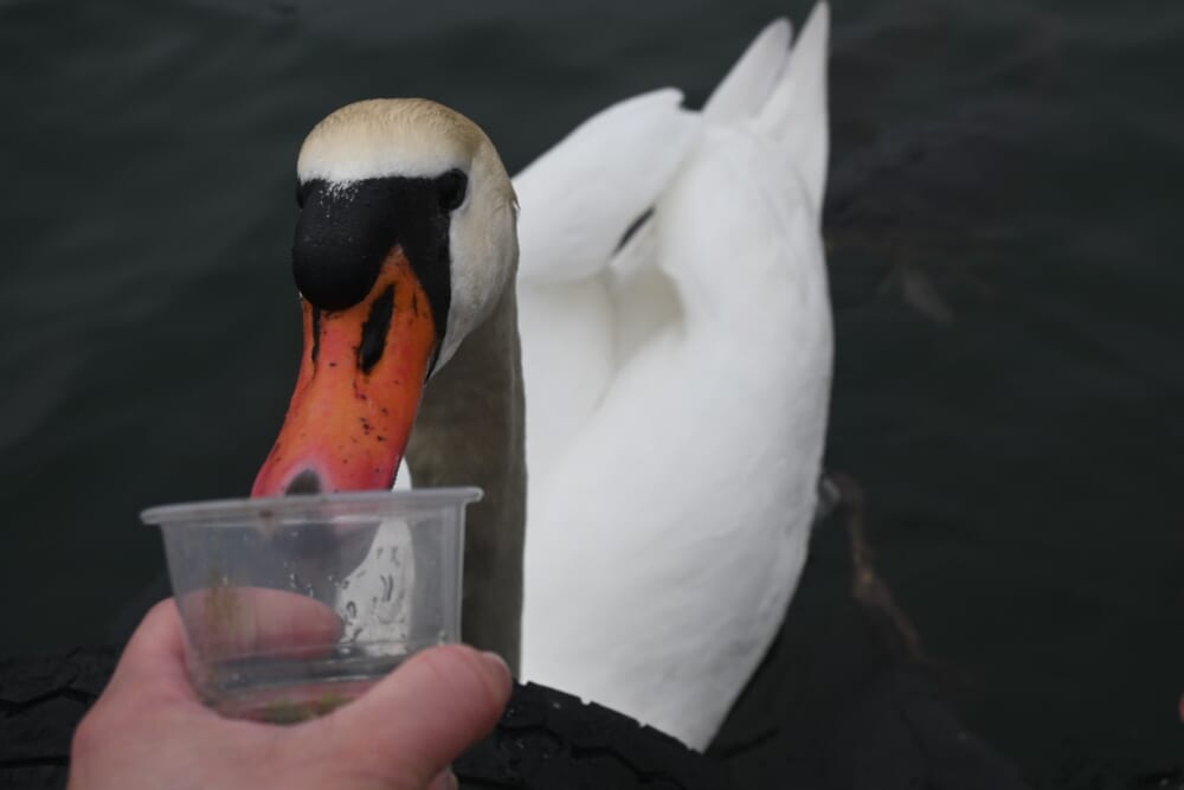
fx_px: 1357
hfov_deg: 47.1
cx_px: 592
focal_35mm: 41
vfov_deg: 32.5
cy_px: 395
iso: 100
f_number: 6.3
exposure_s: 1/320
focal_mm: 27.5
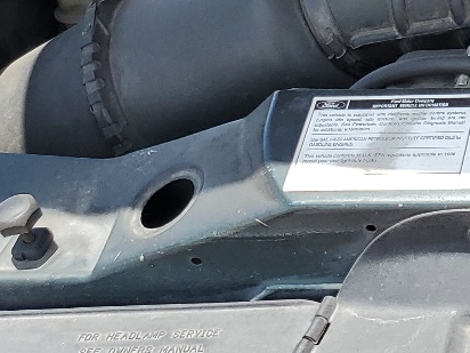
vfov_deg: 14.1
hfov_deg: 16.8
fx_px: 1371
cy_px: -104
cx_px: 791
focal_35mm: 101
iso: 50
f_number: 1.5
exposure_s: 1/1429
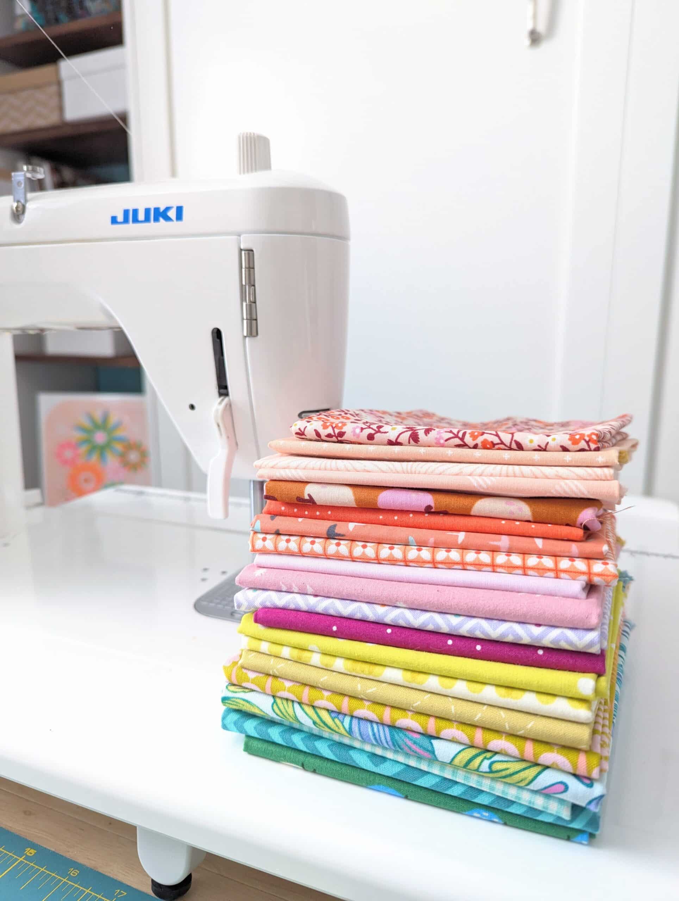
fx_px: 626
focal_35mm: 24
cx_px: 340
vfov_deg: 71.5
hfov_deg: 56.9
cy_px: 450
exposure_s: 1/90
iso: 313
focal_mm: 6.81
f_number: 1.85
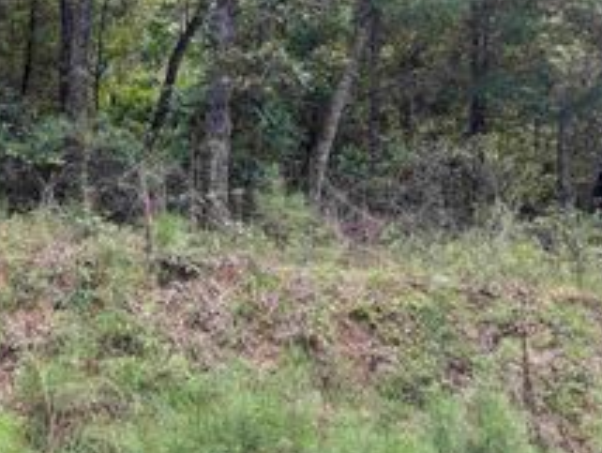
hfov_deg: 32.9
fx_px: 975
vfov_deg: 25.9
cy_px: 121
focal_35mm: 56
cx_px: 82
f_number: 1.85
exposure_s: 1/308
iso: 42
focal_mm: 6.81
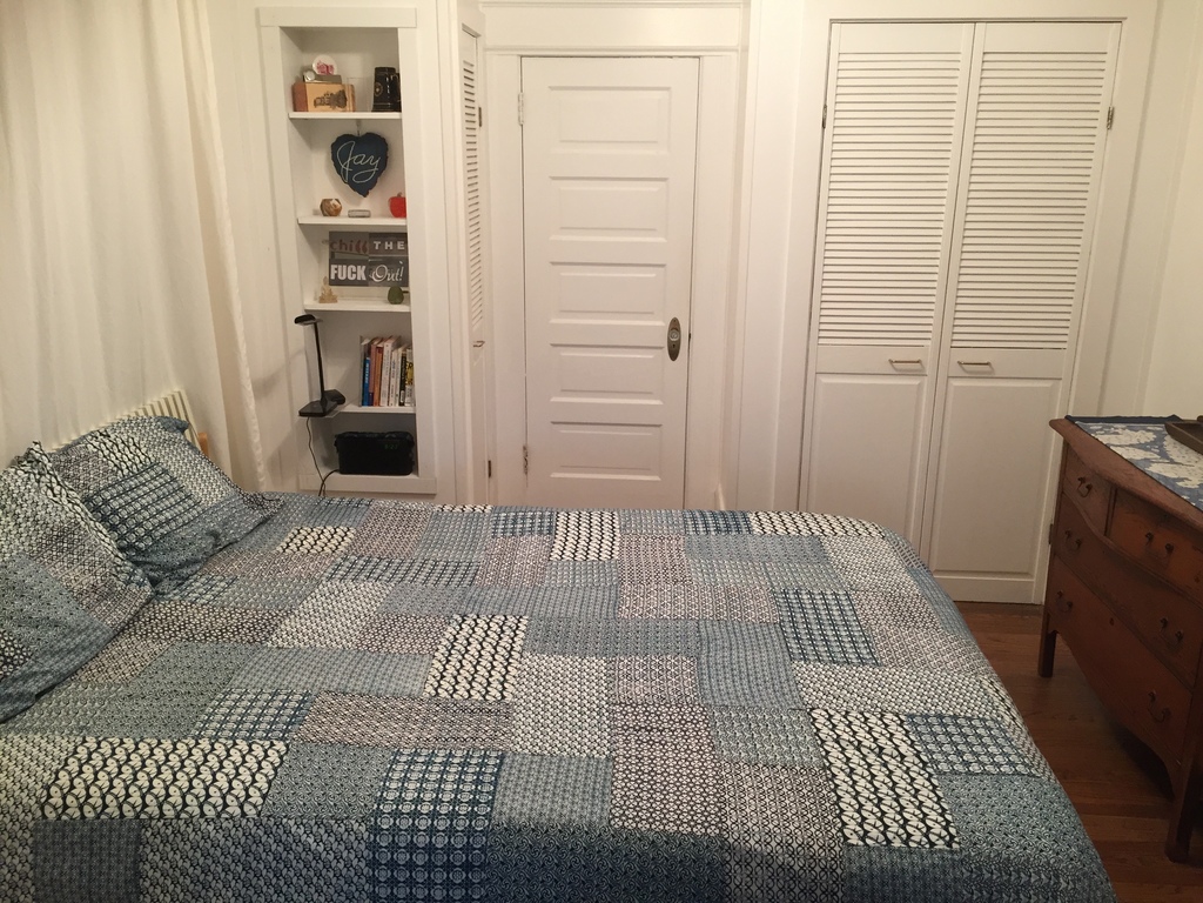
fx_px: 1008
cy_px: 452
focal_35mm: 29
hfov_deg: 61.7
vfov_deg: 48.2
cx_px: 602
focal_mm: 4.15
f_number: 2.2
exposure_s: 1/30
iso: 80
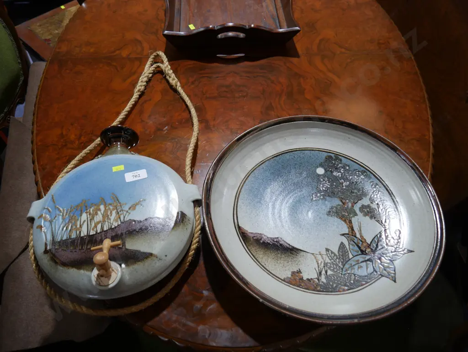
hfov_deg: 63.4
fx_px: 379
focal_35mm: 28
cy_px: 176
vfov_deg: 49.8
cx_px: 234
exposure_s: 1/60
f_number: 3.5
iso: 250
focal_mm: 14
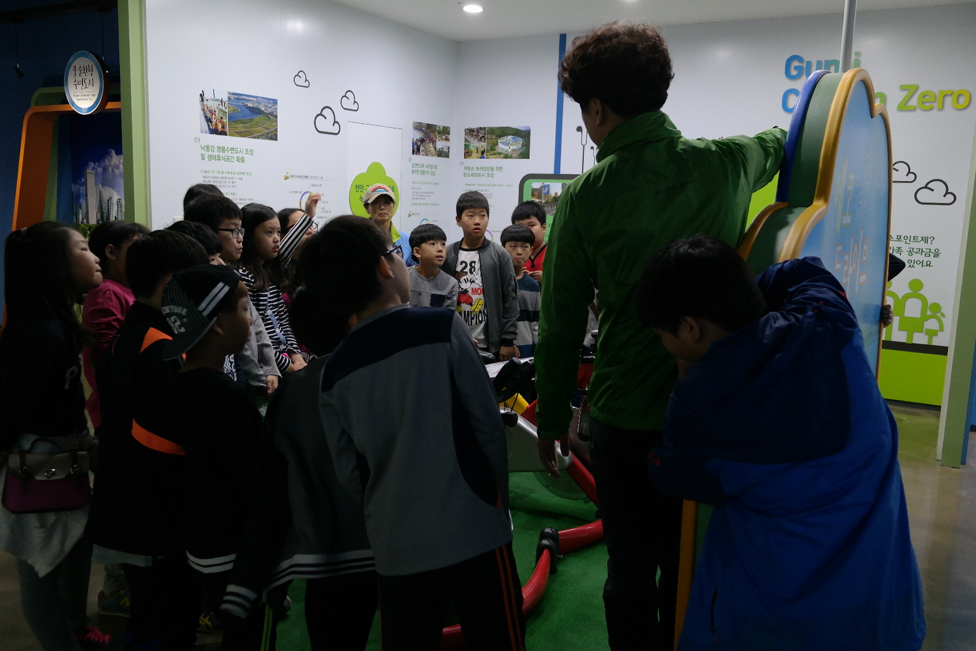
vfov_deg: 43.6
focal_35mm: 30
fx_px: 813
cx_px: 488
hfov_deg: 61.9
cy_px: 326
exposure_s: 1/40
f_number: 3.5
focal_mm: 20
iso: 800
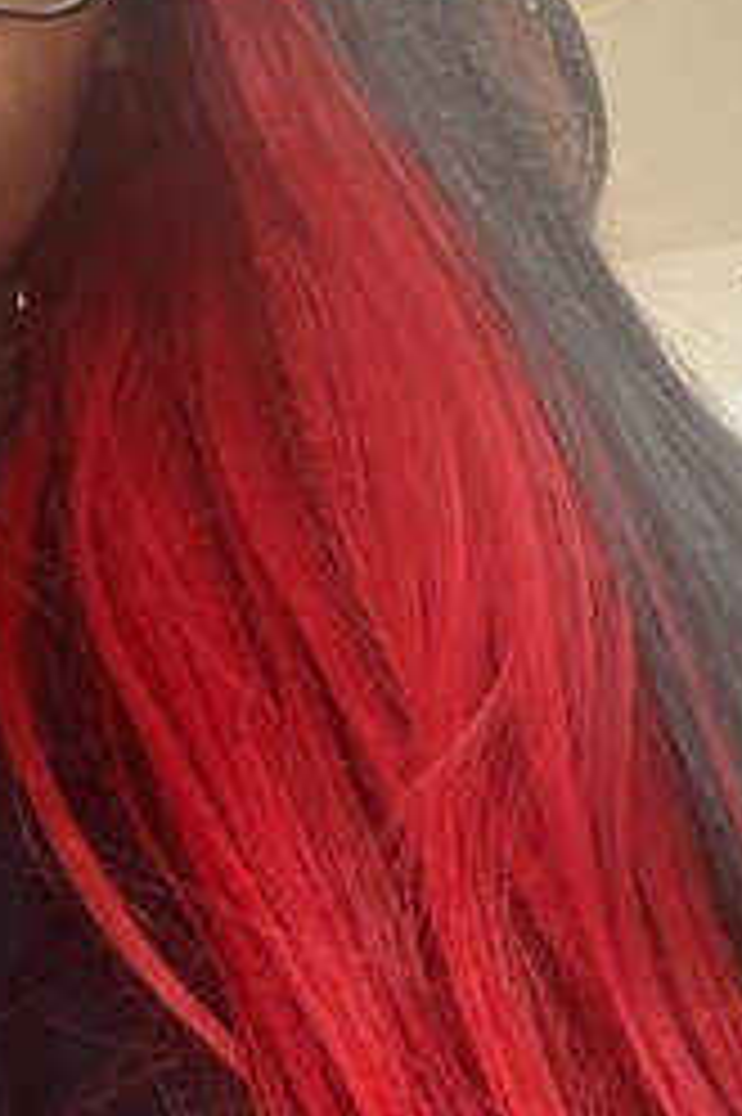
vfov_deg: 29.9
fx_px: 1950
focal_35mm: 63
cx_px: -47
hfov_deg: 20.6
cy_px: 14
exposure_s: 1/40
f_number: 2.2
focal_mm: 2.71
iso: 400
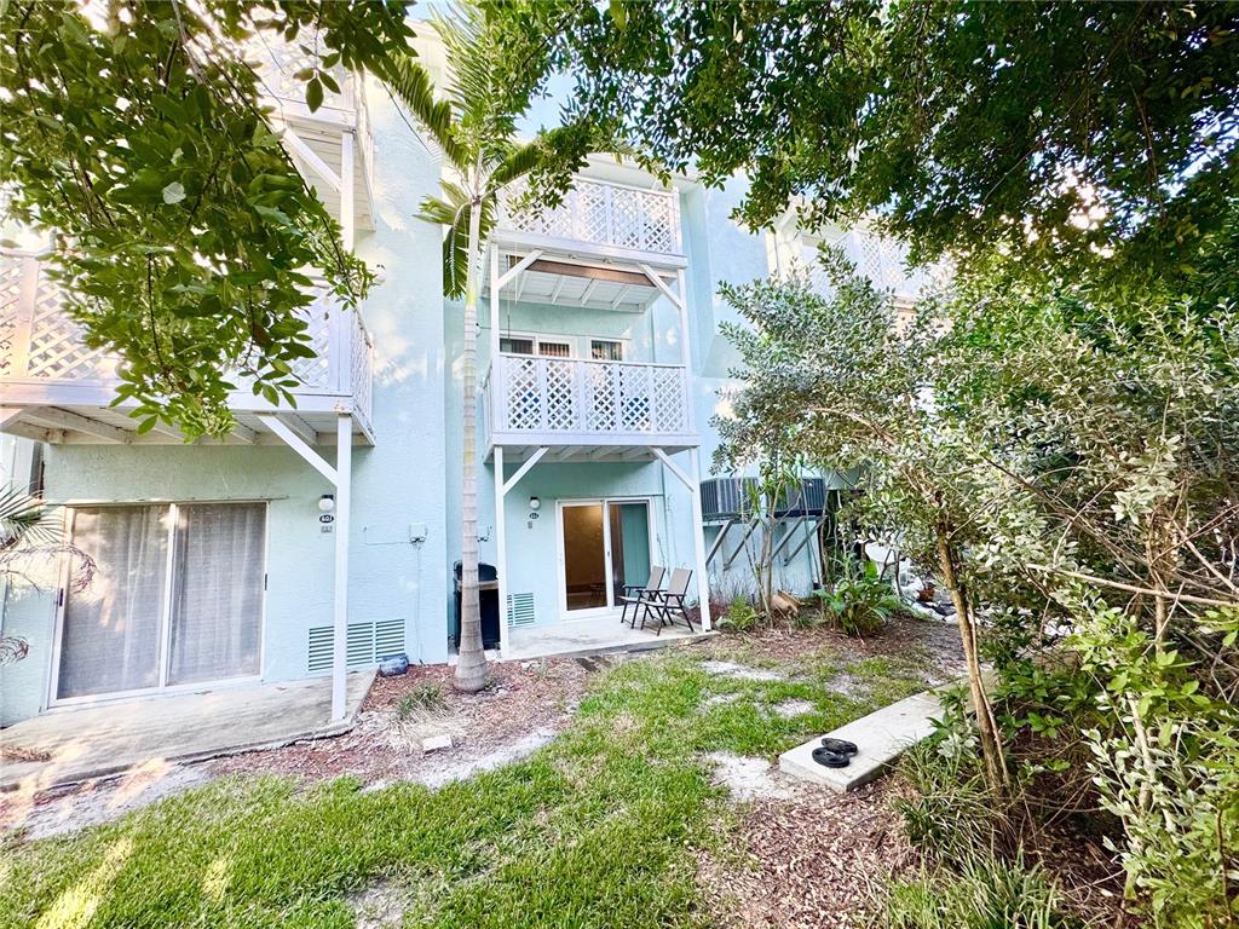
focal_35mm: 14
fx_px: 501
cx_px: 620
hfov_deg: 102.1
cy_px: 464
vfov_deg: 85.7
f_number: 2.2
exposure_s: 1/115
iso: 40
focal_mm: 2.22
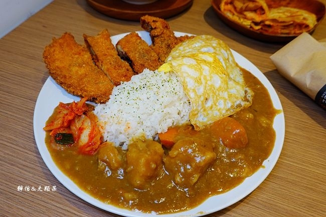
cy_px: 108
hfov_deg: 61.9
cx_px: 163
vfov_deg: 43.6
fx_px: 272
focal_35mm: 30
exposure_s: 1/50
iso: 125
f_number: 3.5
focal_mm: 11.29
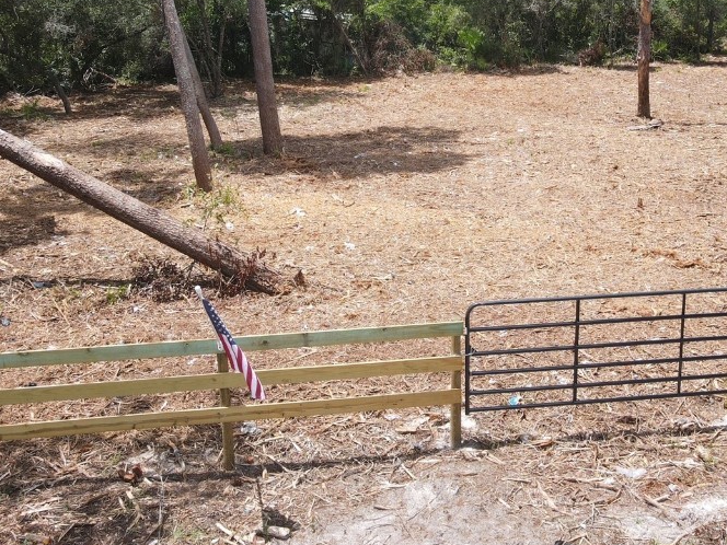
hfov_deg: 49.8
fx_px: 777
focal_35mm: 37
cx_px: 437
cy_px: 159
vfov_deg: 38.0
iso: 100
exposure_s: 1/350
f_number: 2.8
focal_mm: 4.5
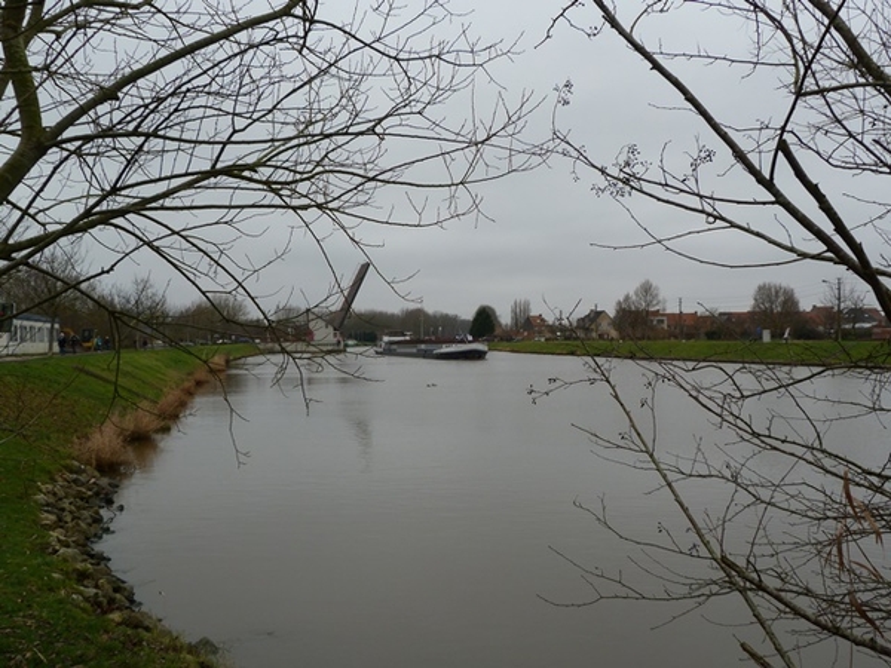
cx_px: 446
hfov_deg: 55.4
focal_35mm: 33
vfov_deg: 42.9
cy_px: 334
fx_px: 849
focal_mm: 5.9
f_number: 4
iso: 80
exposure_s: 1/100
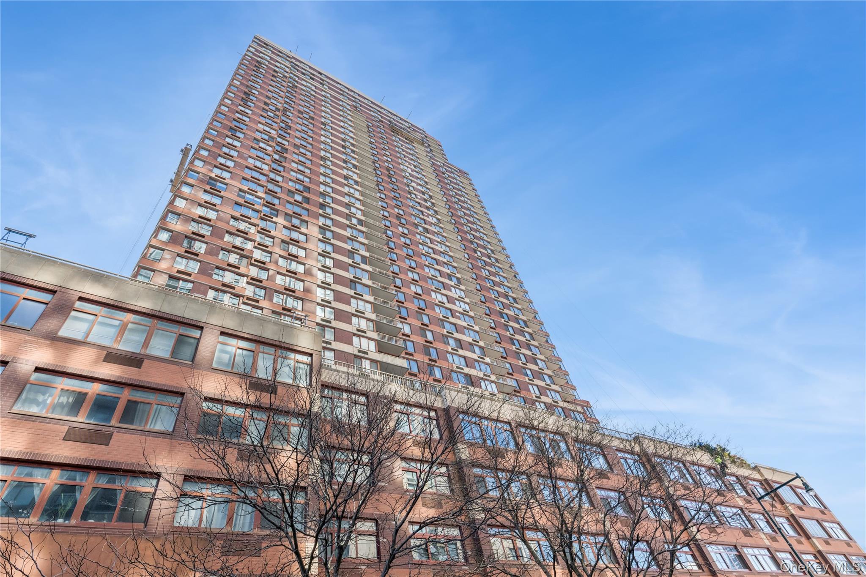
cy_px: 288
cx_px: 433
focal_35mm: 19
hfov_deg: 86.9
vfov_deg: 64.5
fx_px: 457
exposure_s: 1/160
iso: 640
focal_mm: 19
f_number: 14
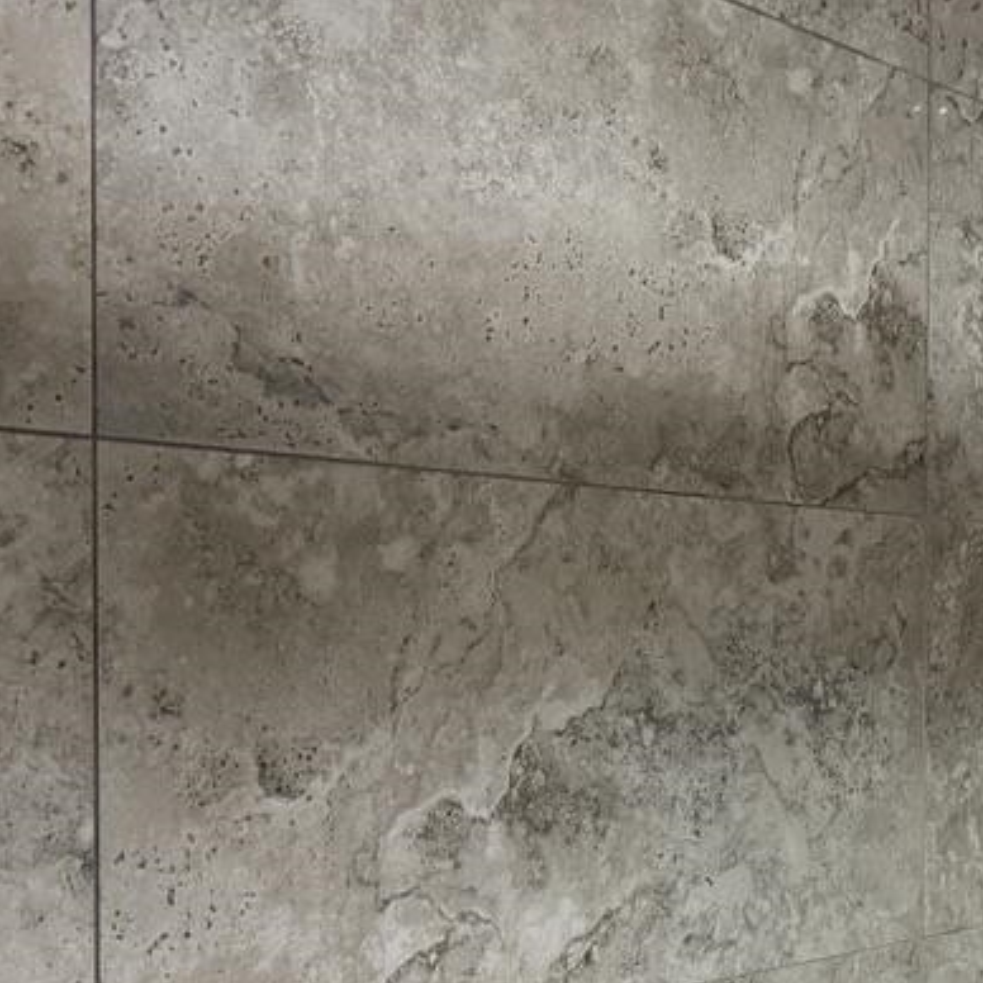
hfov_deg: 29.2
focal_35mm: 56
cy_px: 687
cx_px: 907
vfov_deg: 30.2
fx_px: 1799
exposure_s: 1/60
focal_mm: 6.76
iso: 400
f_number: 1.78
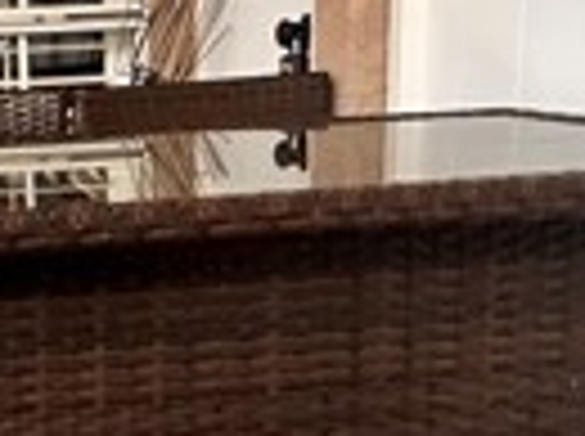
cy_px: 301
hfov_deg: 26.4
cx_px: -32
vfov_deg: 21.1
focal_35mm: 69
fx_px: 1164
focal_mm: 2.22
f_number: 2.2
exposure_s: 1/60
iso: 800
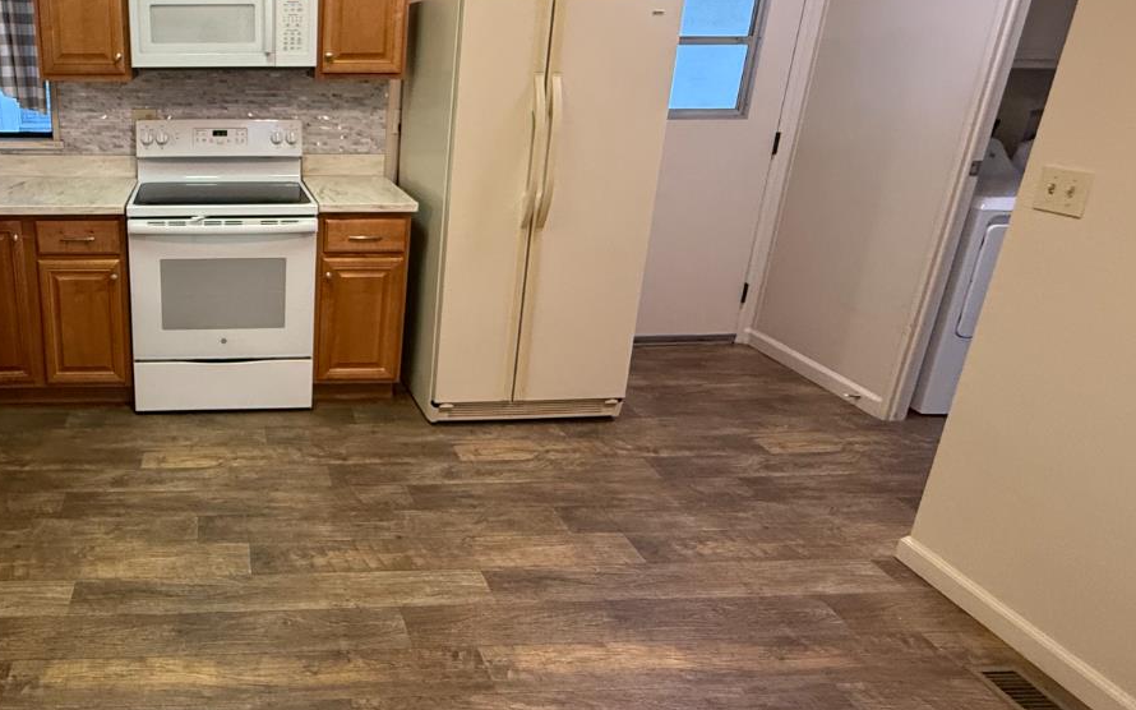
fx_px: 774
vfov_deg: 48.9
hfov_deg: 66.6
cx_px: 245
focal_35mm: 25
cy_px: 275
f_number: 2.2
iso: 500
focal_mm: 2.22
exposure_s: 1/60
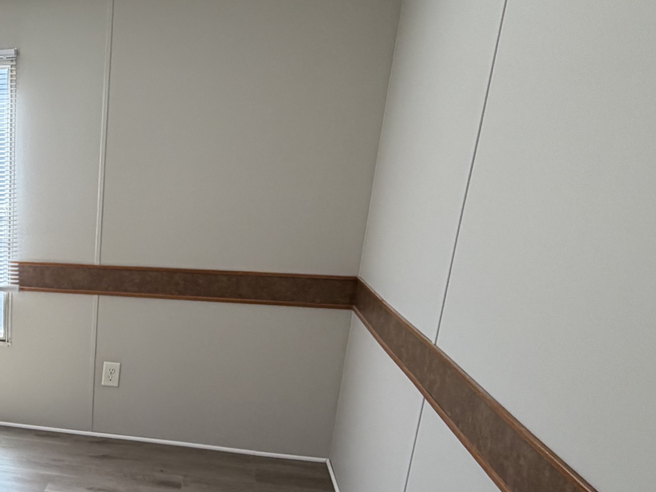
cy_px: 372
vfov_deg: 36.8
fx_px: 720
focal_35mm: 38
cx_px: -21
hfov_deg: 41.6
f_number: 2.2
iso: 80
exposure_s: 1/120
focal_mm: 2.22
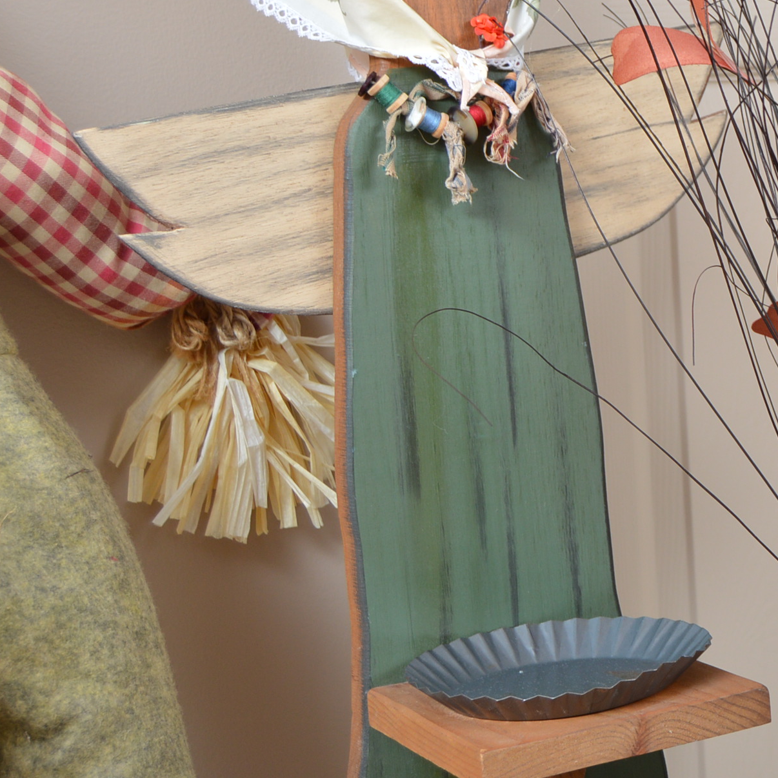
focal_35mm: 73
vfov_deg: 23.7
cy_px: 373
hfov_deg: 22.0
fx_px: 1858
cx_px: 912
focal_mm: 23
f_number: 3.8
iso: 200
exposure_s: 1/200
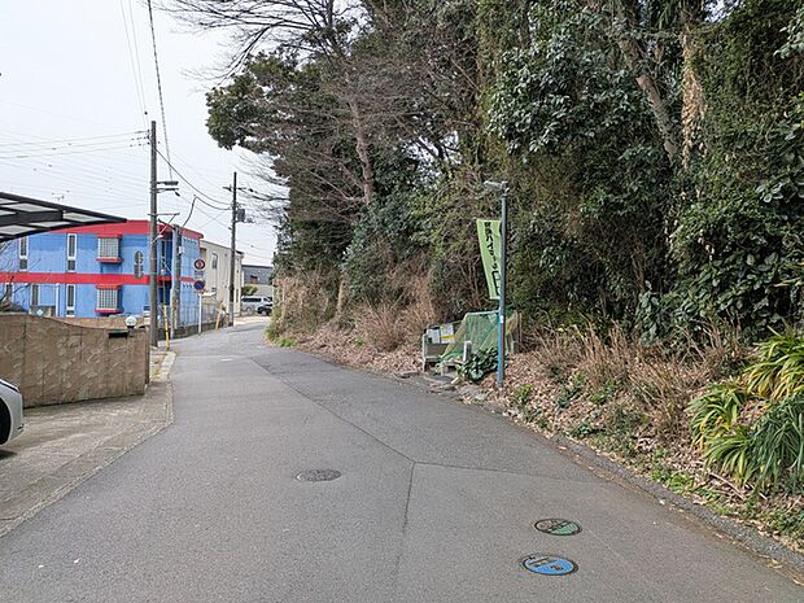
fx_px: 557
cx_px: 402
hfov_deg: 71.6
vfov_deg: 56.8
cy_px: 302
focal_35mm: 24
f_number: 1.7
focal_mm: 4.53
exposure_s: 1/1098
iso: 29
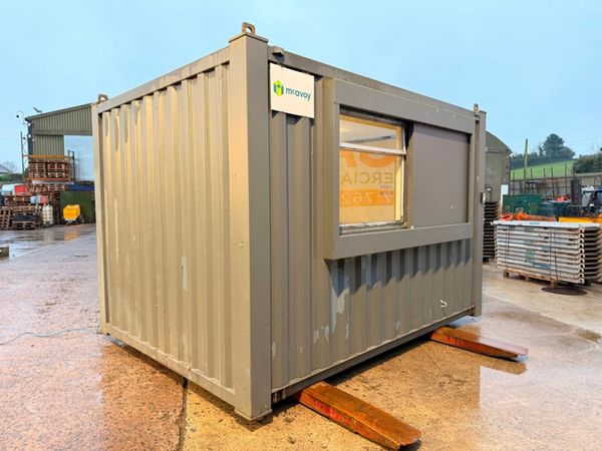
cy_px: 226
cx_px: 301
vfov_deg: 56.8
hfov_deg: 71.6
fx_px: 417
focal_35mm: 24
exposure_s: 1/50
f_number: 1.78
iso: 320
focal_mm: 6.76
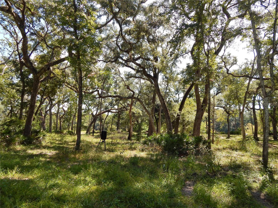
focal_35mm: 23
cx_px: 139
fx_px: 185
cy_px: 104
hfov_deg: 73.9
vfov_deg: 58.9
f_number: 3
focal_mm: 4
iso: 125
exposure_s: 1/500
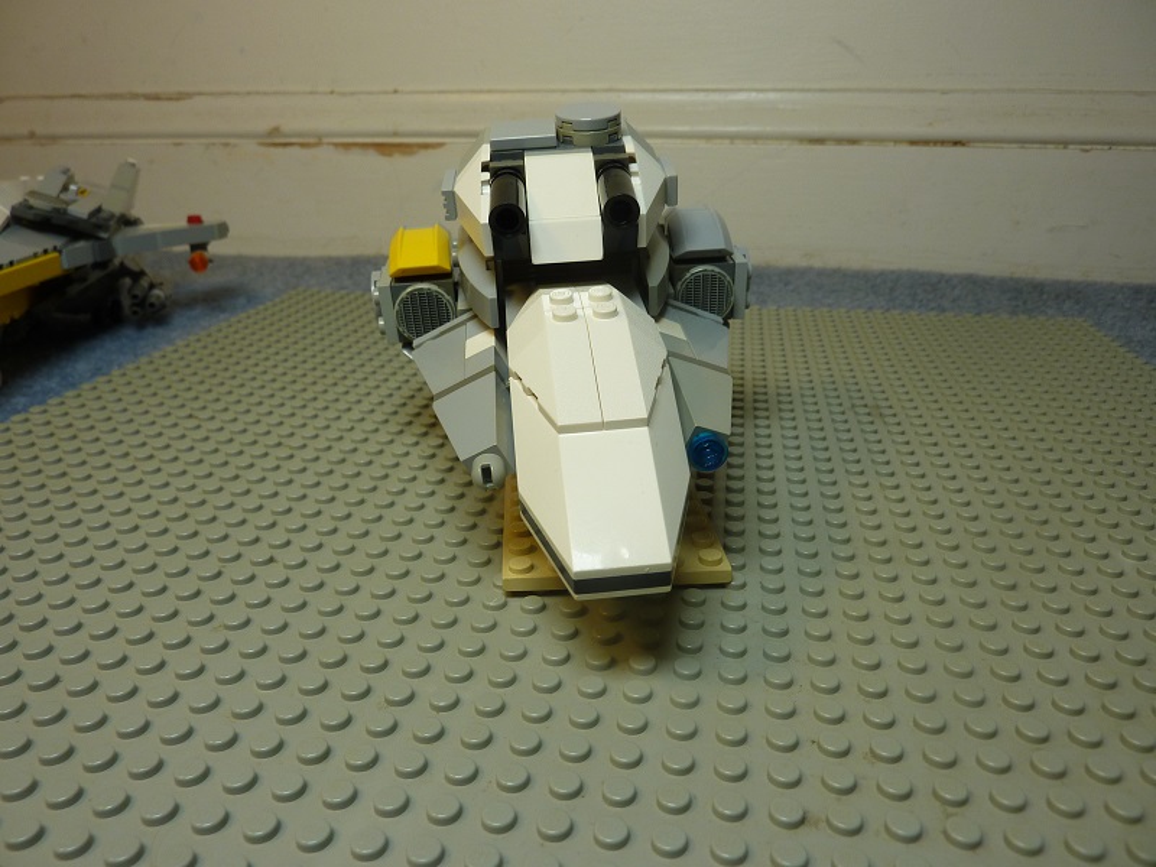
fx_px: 835
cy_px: 434
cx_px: 578
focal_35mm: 25
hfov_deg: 69.4
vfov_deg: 54.9
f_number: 3.3
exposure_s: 1/60
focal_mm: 4.1
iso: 80
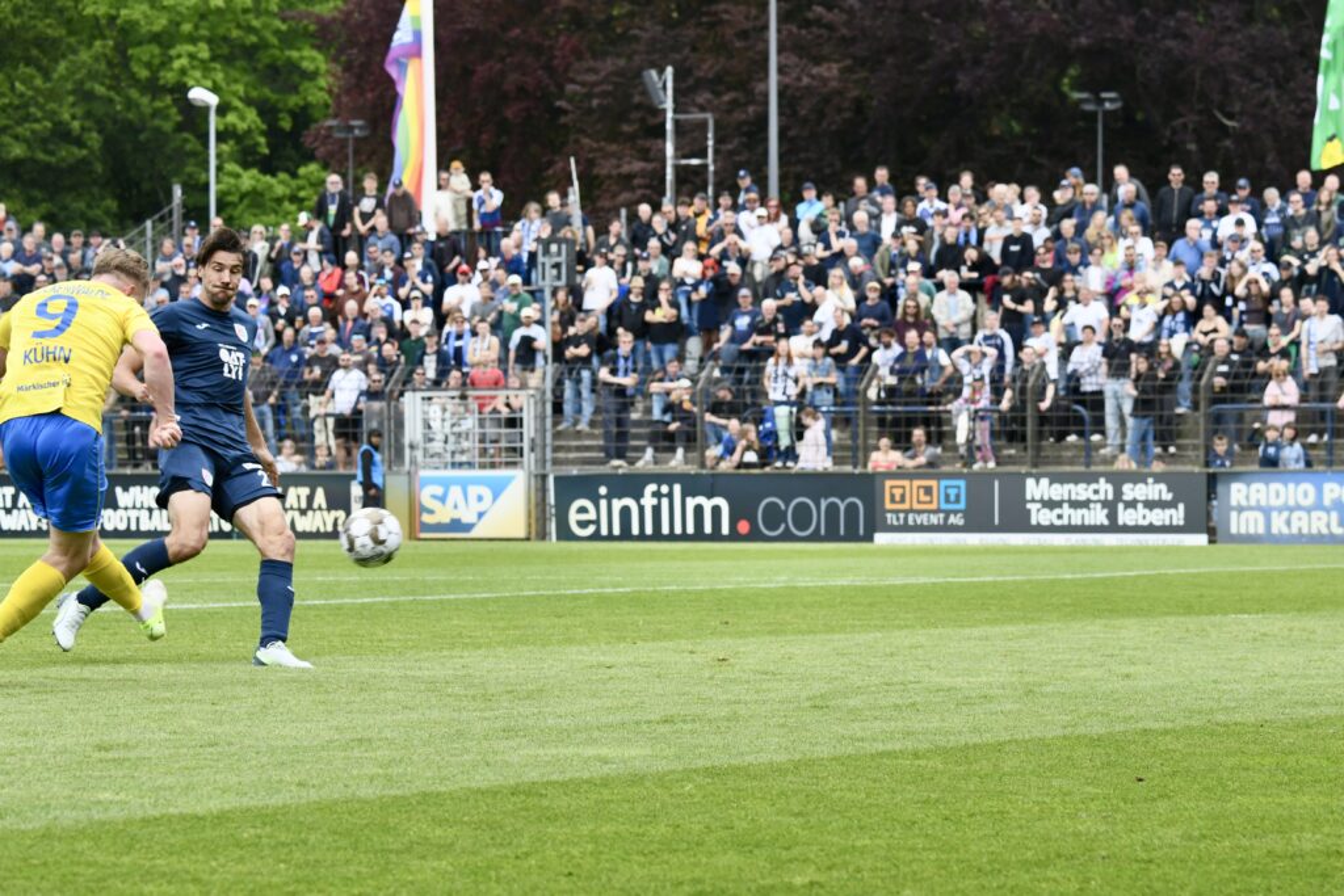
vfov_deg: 11.8
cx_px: 672
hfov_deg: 17.6
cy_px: 448
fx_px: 4331
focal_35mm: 116
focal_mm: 116
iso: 1250
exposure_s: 1/1600
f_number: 6.3
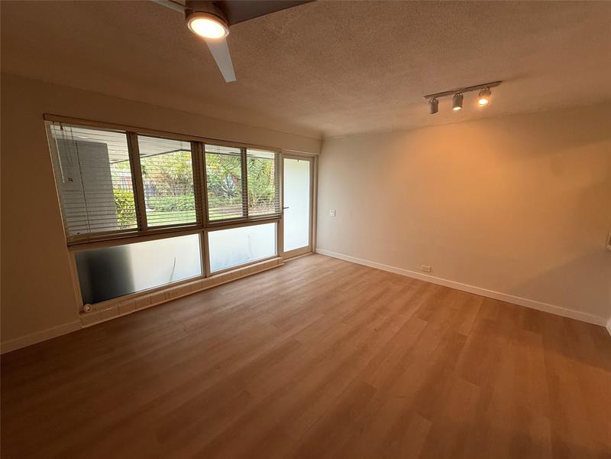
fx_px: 247
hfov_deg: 102.1
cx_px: 306
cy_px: 230
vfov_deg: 85.7
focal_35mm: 14
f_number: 2.2
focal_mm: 2.22
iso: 125
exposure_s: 1/120
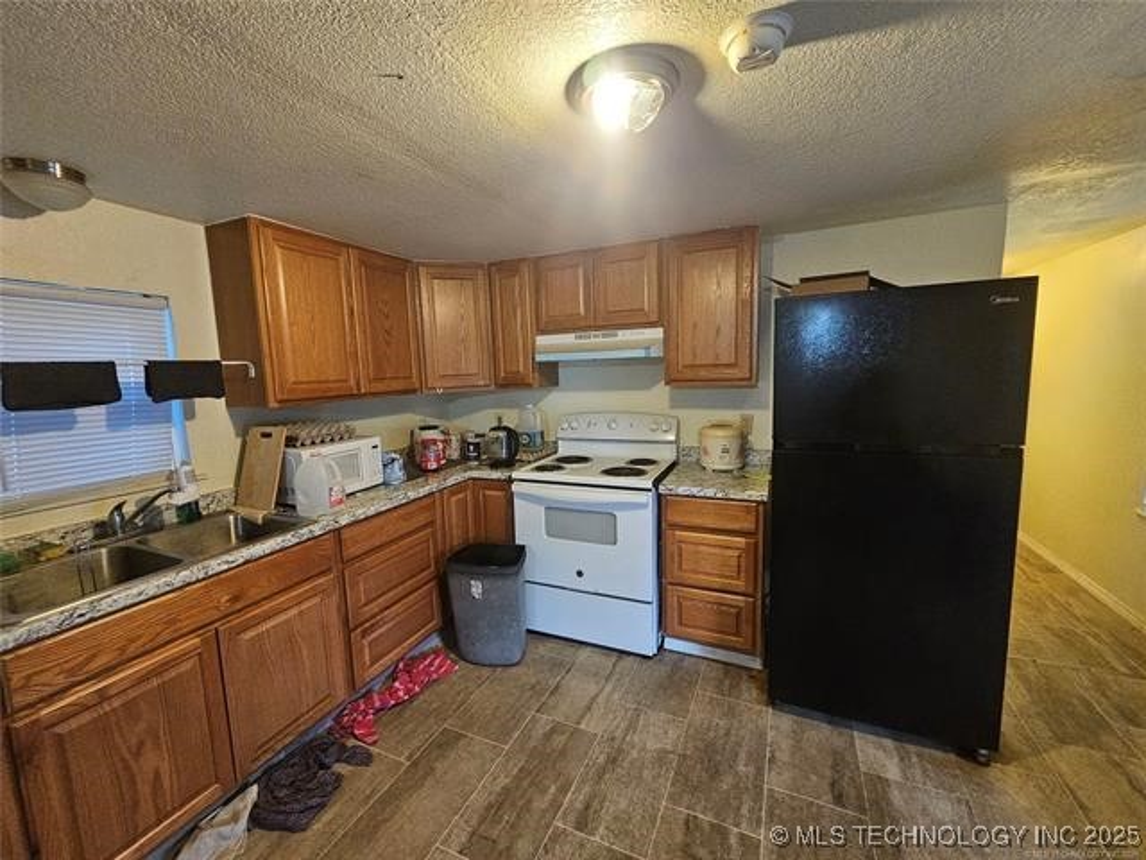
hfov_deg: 106.2
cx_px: 573
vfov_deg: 89.9
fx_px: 430
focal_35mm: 13
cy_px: 430
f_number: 2.2
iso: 640
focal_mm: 2.2
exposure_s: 1/30
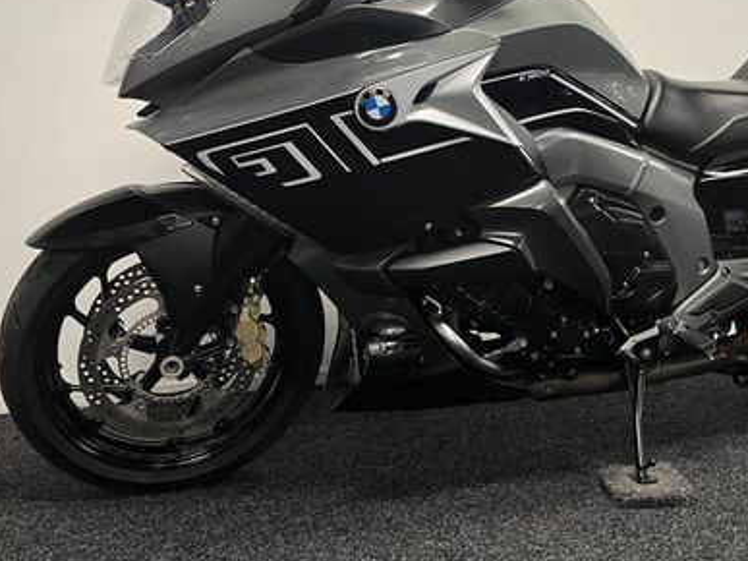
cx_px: 516
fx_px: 929
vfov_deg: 32.8
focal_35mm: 43
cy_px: 128
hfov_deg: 43.1
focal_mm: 5.1
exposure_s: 1/50
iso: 100
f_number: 1.6
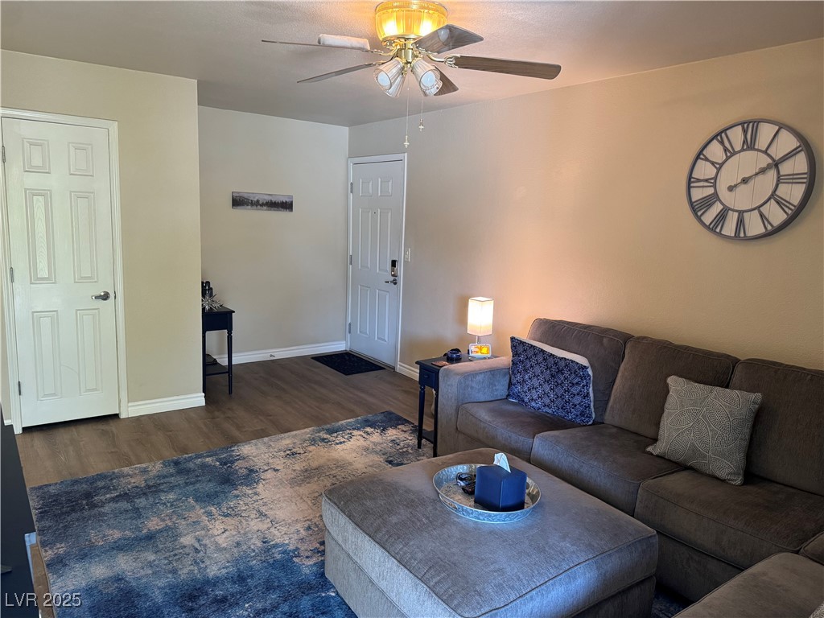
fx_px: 571
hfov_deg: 71.6
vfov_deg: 56.8
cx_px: 412
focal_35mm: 24
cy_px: 309
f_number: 1.78
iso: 400
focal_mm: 6.76
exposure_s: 1/60
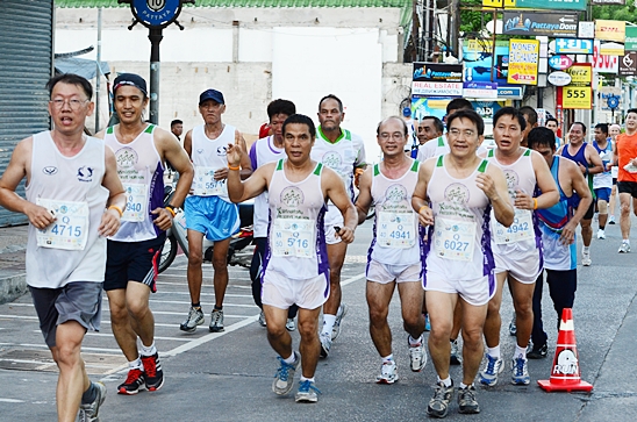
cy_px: 211
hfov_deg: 19.5
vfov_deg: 13.0
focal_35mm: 105
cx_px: 318
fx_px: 1854
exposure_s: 1/500
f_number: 5.6
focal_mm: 70
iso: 800
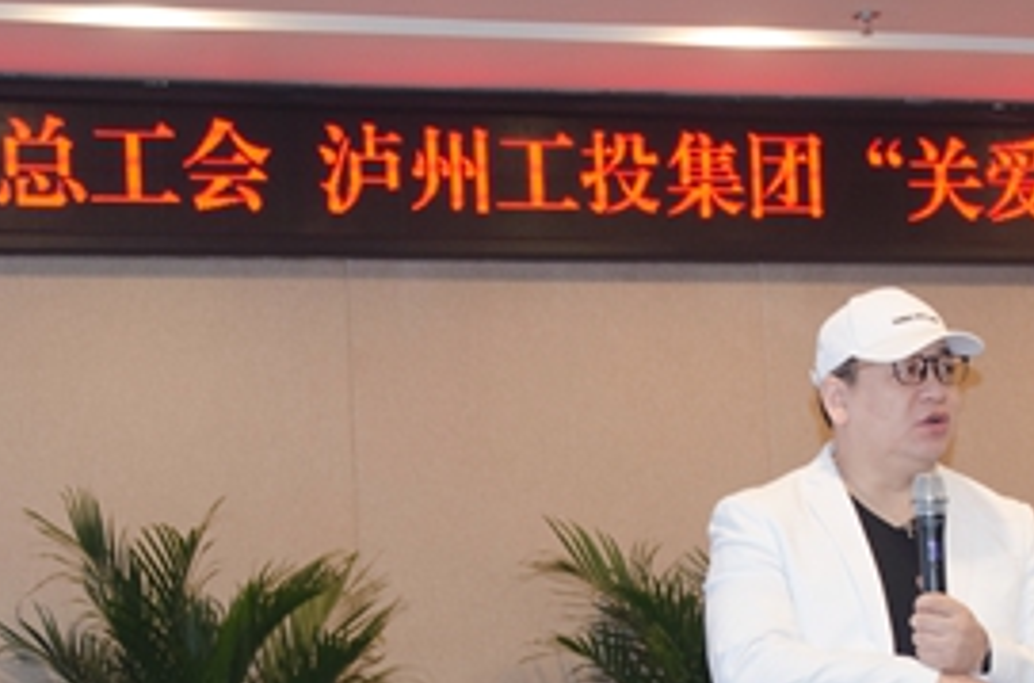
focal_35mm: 133
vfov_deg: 10.2
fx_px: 3809
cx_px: 687
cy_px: 513
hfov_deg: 15.4
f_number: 4.8
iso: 800
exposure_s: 1/60
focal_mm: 48
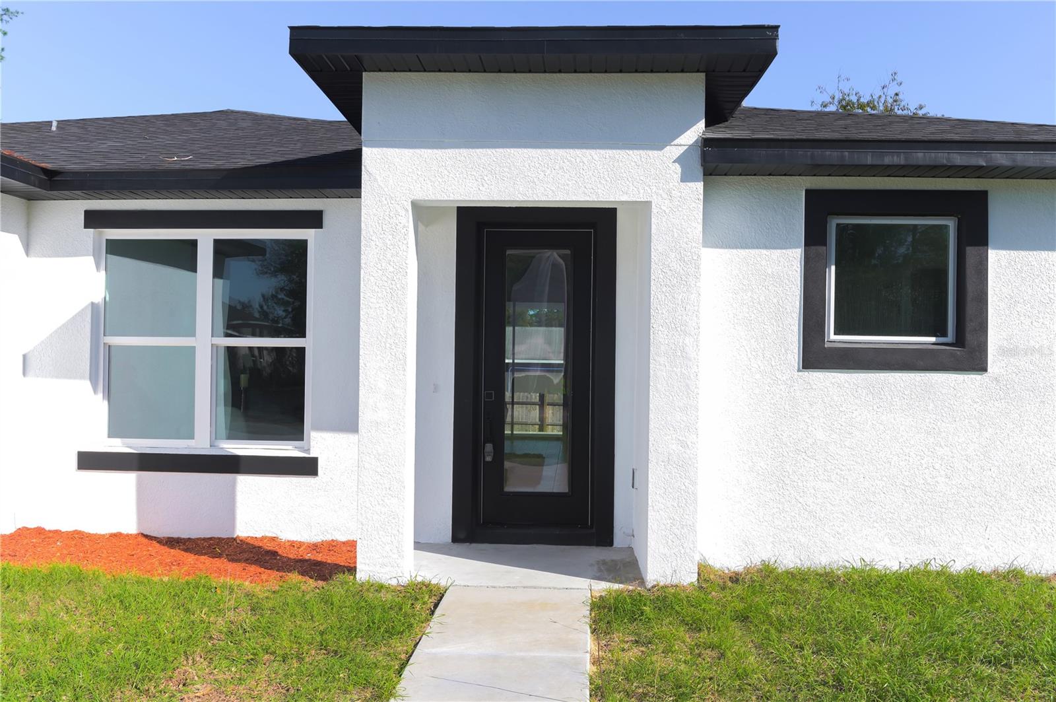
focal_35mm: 32
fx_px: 938
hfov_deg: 58.8
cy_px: 351
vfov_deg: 41.0
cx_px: 528
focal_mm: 32
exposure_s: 1/80
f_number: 13
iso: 100
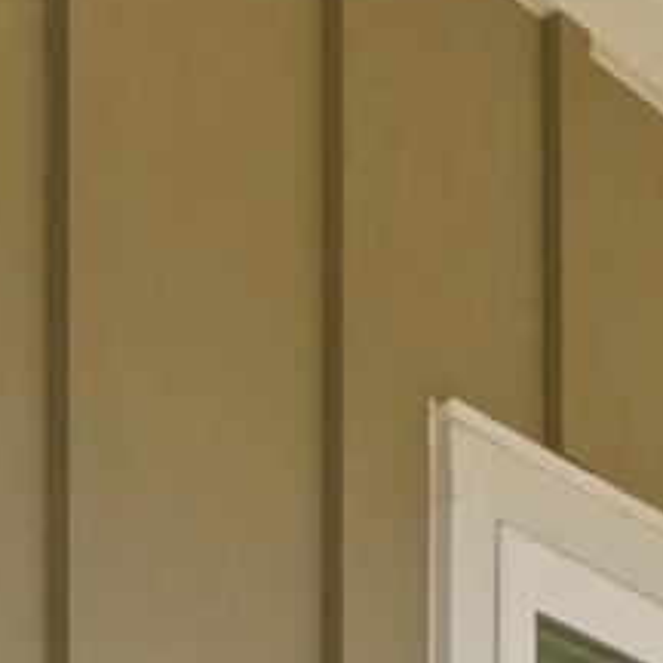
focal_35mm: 134
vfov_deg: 10.9
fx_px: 2904
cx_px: -565
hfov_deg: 11.9
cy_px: 1610
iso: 500
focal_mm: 17
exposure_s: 1/800
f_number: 8
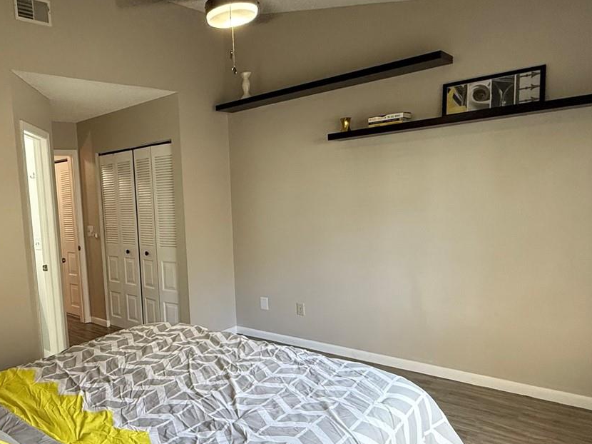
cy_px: 243
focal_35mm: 27
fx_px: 462
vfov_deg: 51.3
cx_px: 141
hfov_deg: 61.3
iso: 320
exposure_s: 1/60
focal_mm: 2.22
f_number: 2.2
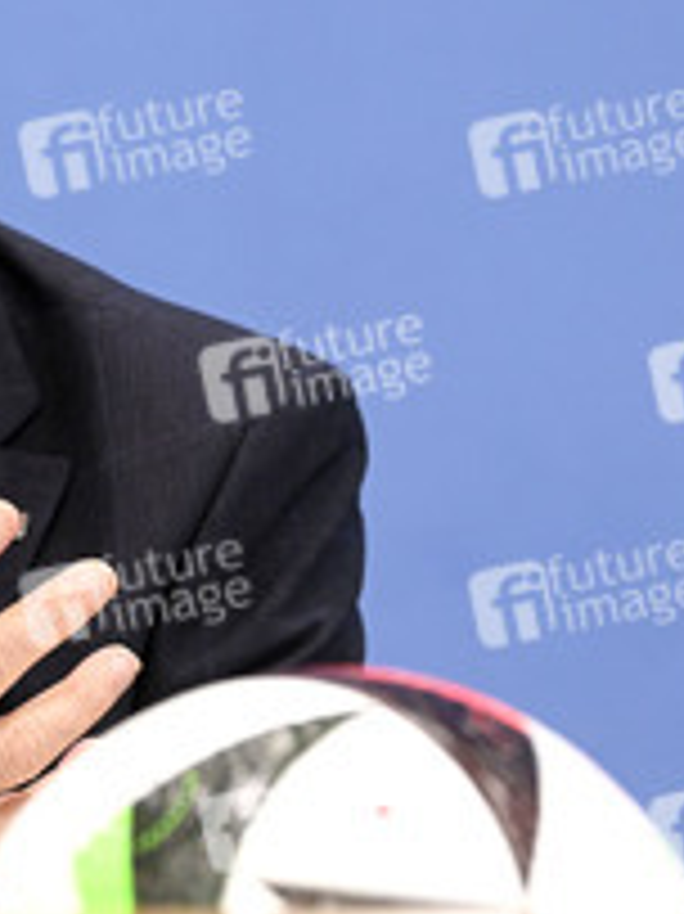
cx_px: -254
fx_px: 6752
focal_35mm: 256
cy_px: 257
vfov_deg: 7.7
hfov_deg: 5.8
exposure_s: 1/800
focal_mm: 120
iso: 4000
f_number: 5
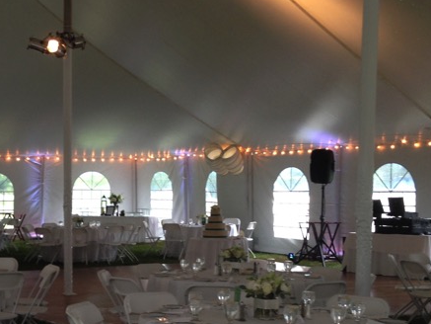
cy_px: 230
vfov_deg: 21.8
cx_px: 66
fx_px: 834
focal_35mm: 67
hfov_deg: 28.1
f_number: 2.4
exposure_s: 1/20
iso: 50
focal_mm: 4.12
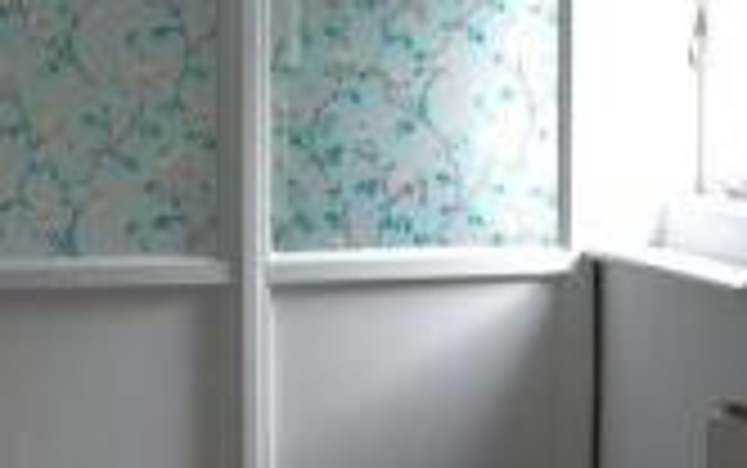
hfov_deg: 17.5
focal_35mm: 119
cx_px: 340
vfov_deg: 11.0
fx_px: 2424
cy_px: 227
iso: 84
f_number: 2.9
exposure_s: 1/40
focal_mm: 5.7
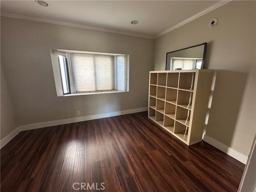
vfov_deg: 85.7
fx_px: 104
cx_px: 128
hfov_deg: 102.1
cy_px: 96
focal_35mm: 14
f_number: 2.2
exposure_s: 1/95
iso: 320
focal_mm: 2.22
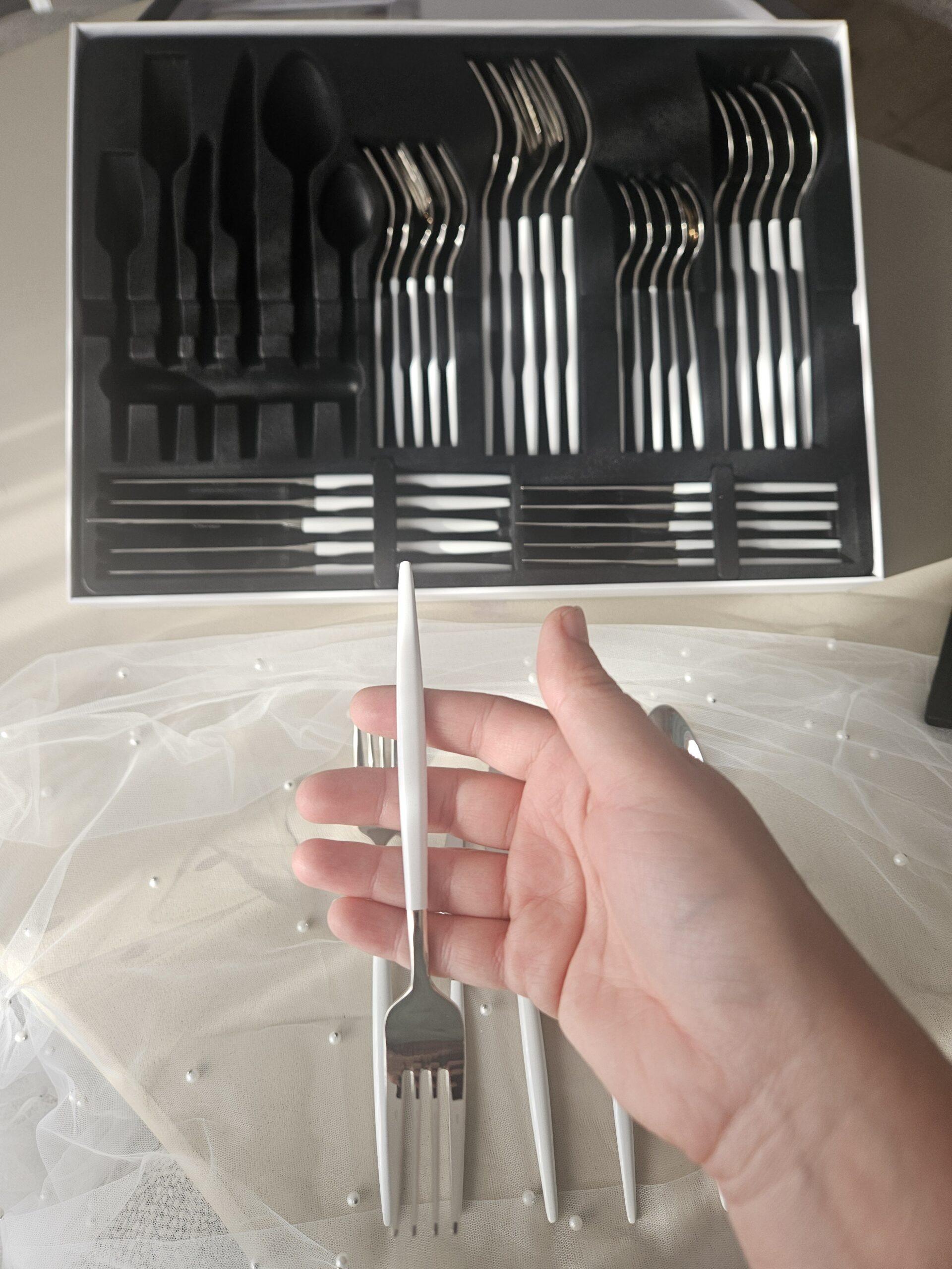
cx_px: 476
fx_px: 843
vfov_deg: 73.9
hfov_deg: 58.9
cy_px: 634
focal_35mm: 23
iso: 125
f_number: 1.8
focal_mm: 5.4
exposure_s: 1/207
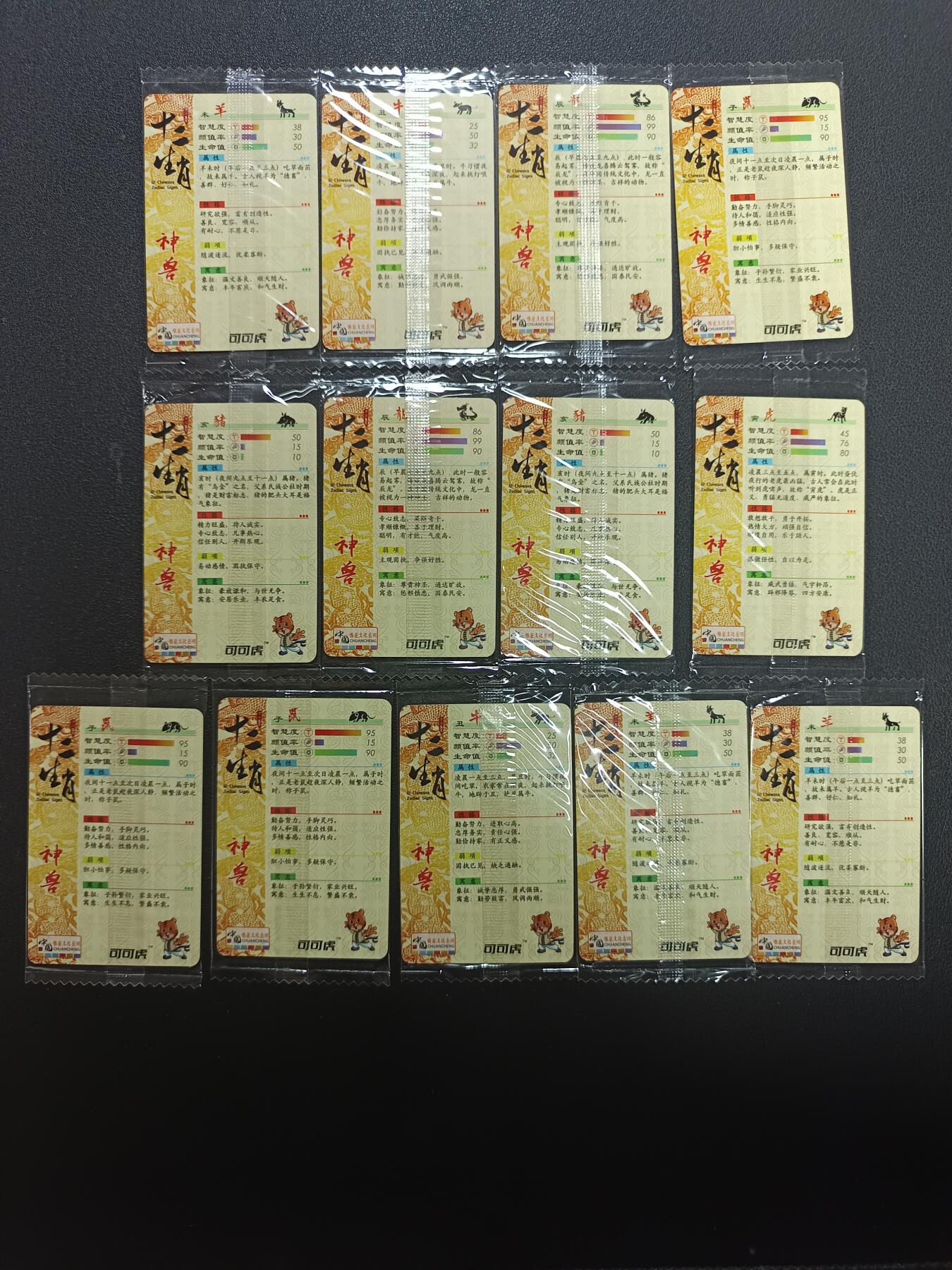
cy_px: 635
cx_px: 476
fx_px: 880
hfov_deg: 56.8
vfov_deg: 71.6
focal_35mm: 24
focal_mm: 5.31
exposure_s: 1/50
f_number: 1.7
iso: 704
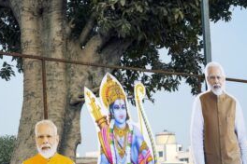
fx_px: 700
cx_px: 94
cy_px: 197
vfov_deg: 13.1
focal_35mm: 102
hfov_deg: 20.0
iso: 200
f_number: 9
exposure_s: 1/250
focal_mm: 42
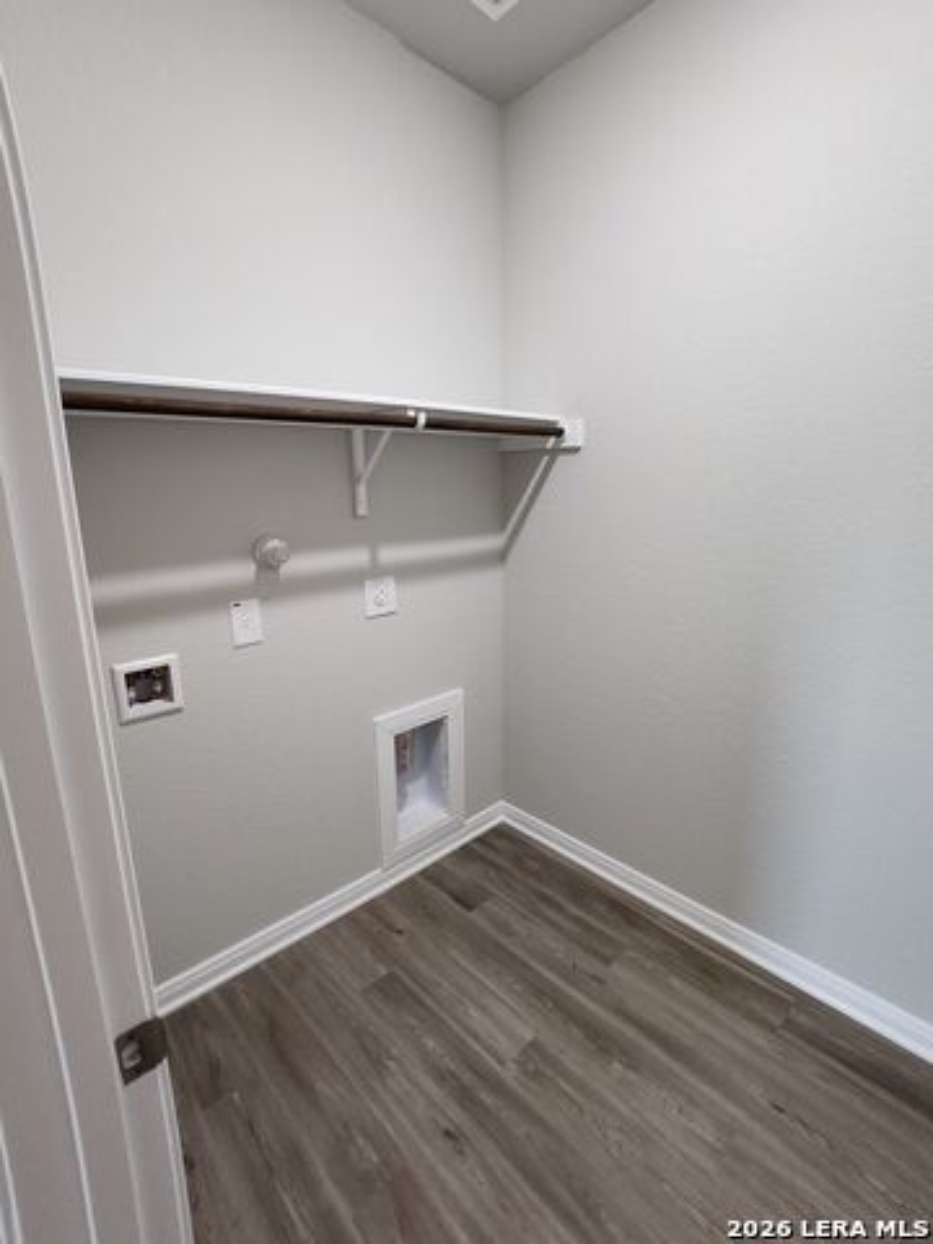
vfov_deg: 106.2
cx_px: 466
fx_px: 467
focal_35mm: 13
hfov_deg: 89.9
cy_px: 622
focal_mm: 1.7
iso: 400
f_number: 2.2
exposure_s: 1/60
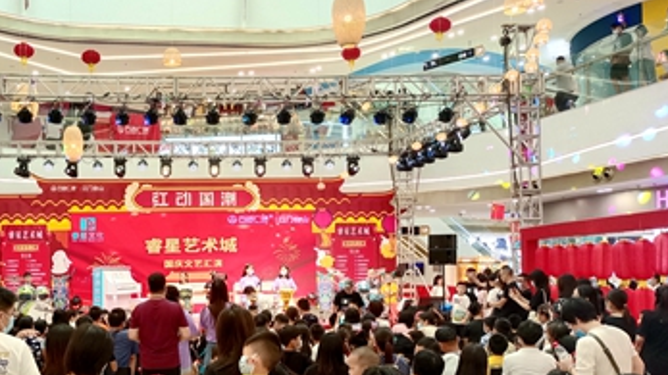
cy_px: 250
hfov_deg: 49.6
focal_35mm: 40
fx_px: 708
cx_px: 221
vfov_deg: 29.5
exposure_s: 1/100
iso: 799
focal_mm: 4.71
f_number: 1.79
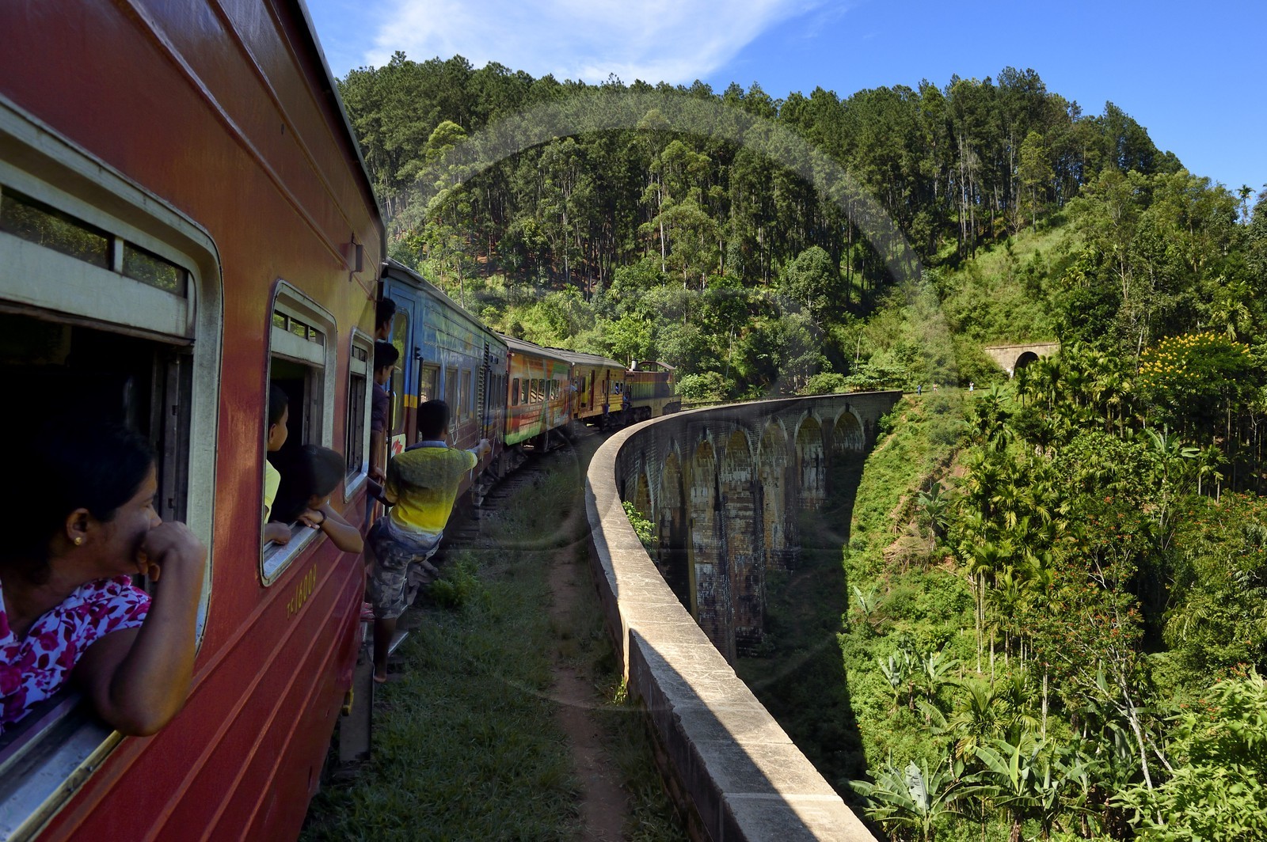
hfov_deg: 73.8
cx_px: 634
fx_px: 844
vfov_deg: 53.1
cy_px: 421
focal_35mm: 24
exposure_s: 1/800
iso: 800
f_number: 9
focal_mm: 24
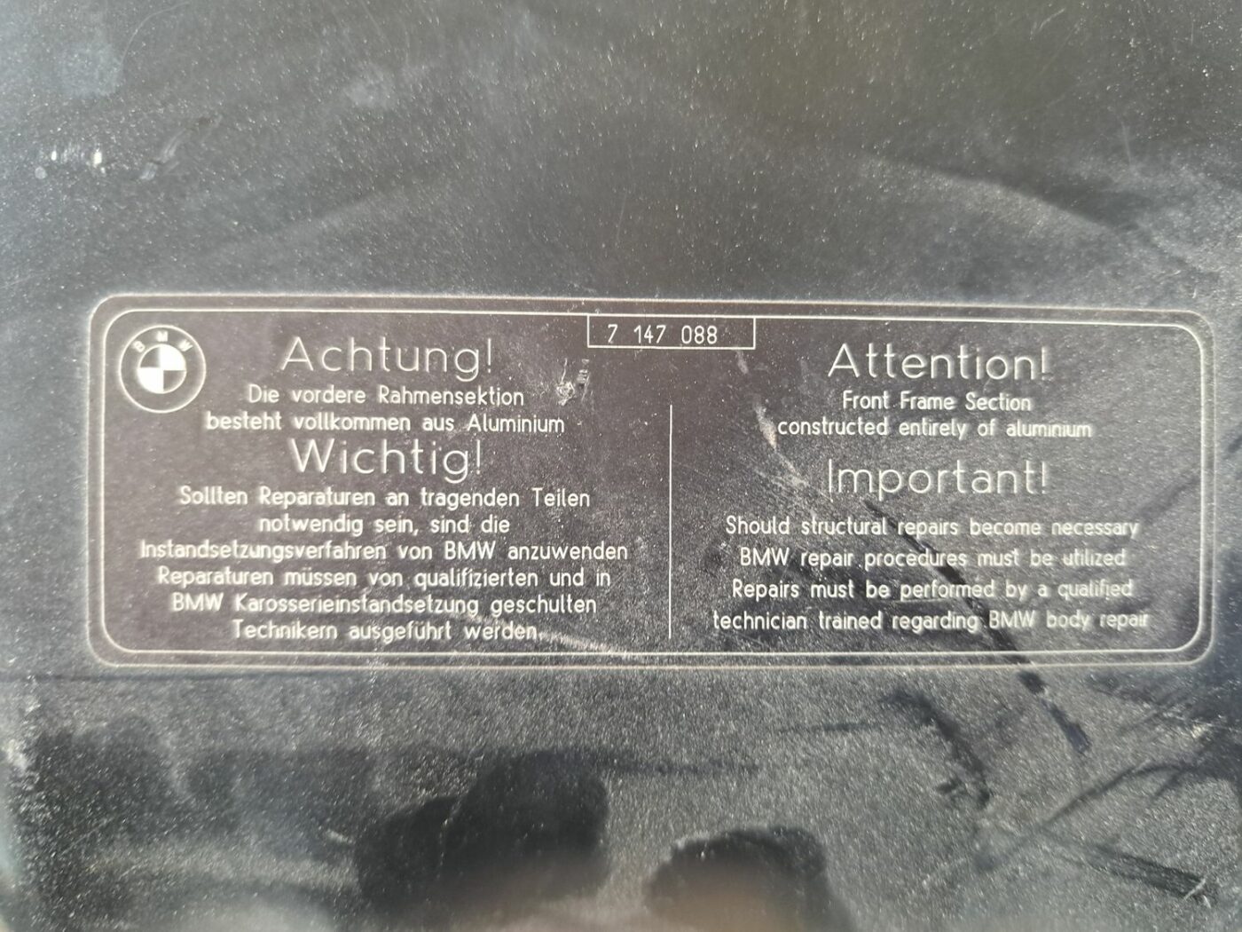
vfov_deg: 56.8
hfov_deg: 71.6
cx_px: 621
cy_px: 466
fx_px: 861
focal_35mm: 24
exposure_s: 1/33
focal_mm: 5.23
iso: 400
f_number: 1.8
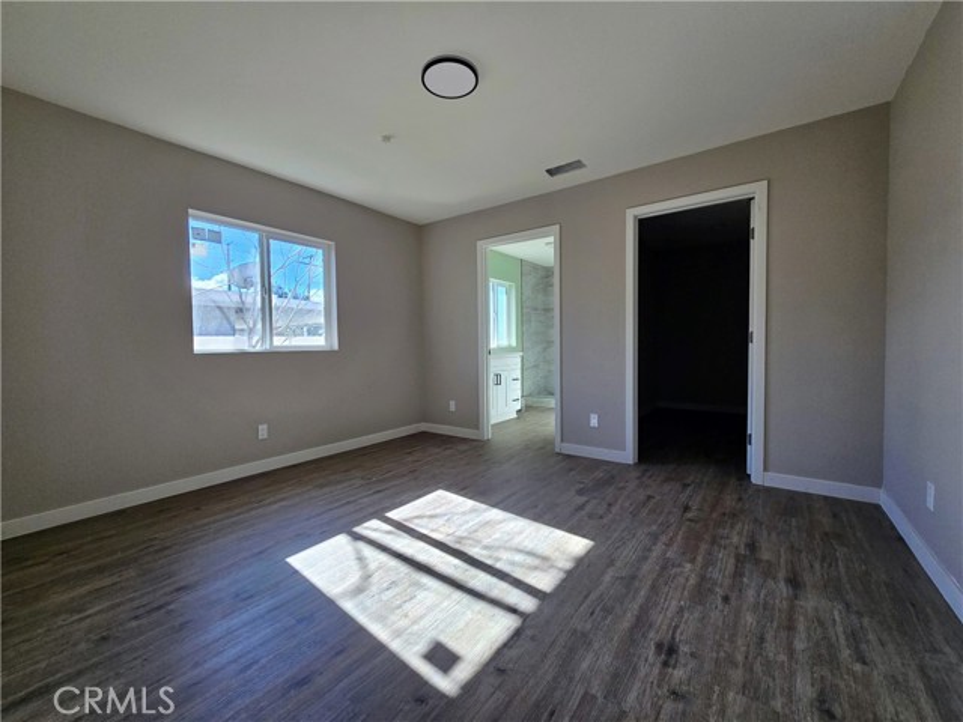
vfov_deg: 89.9
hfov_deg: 106.2
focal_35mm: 13
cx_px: 482
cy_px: 361
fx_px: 362
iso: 125
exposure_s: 1/359
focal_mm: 2.2
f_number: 2.2
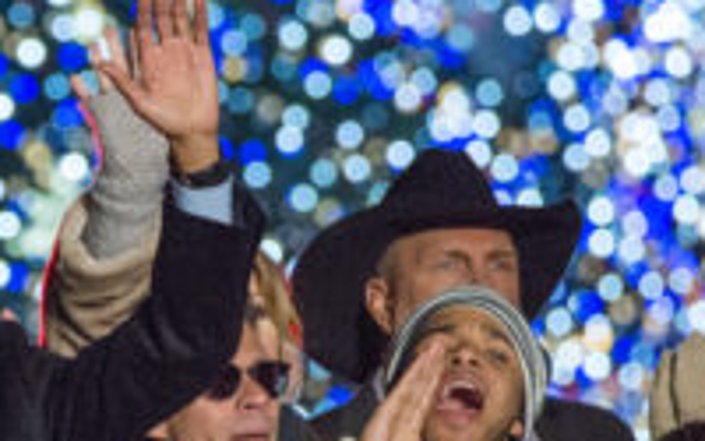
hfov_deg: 1.5
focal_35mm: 1446
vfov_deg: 0.9
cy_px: 457
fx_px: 27783
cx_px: -106
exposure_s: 1/320
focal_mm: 500
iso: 6400
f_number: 9
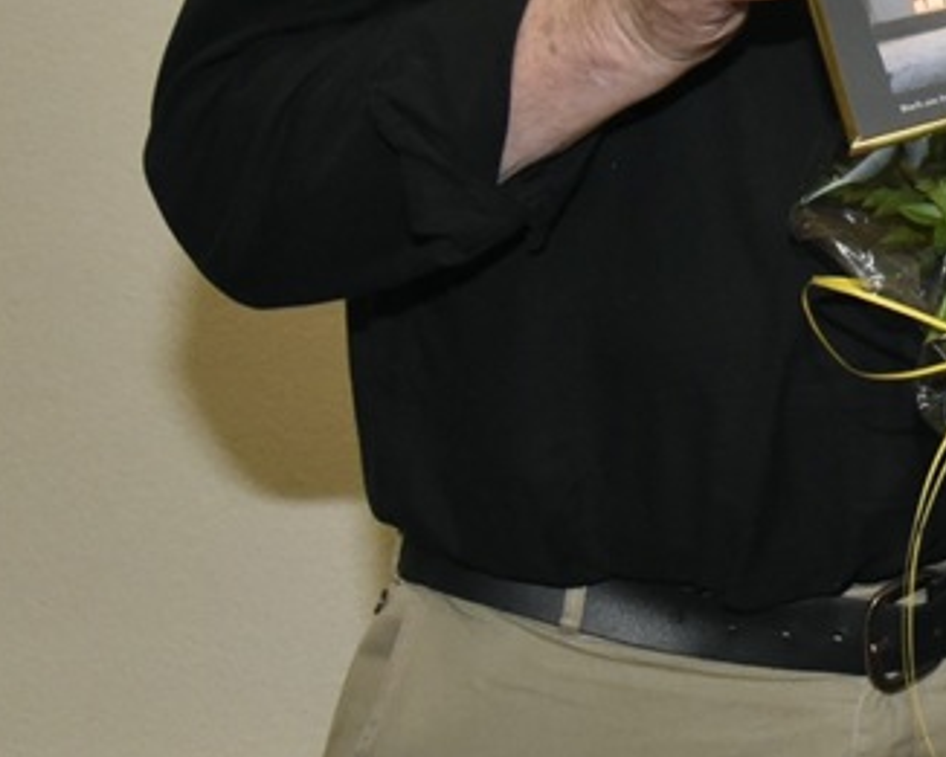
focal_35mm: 107
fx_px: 2997
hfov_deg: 16.4
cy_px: -238
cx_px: 1422
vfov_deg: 13.8
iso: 4000
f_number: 10
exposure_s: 1/60
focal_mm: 31
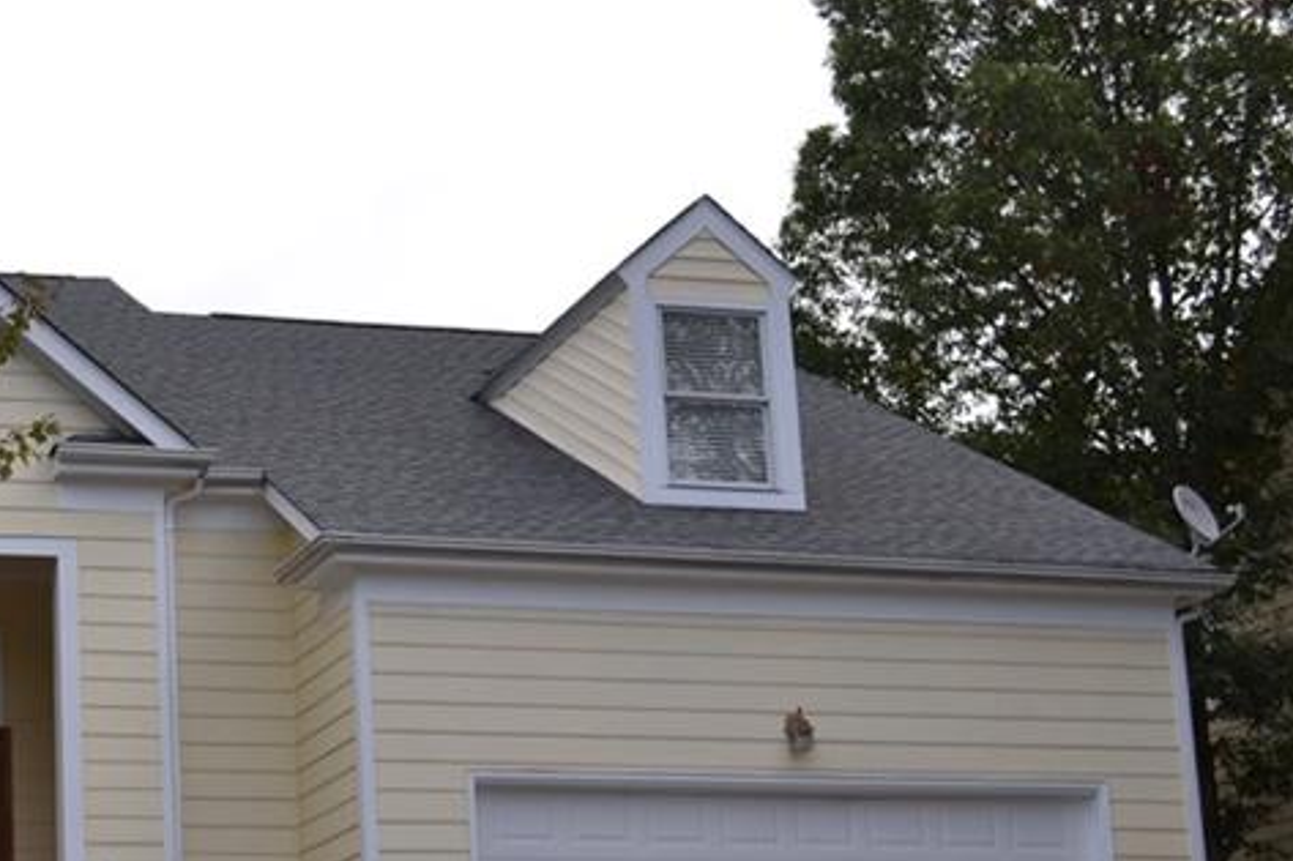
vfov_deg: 17.4
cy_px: 667
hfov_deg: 25.0
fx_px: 2800
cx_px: 77
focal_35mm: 78
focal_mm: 24
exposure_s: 1/200
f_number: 5.6
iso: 100
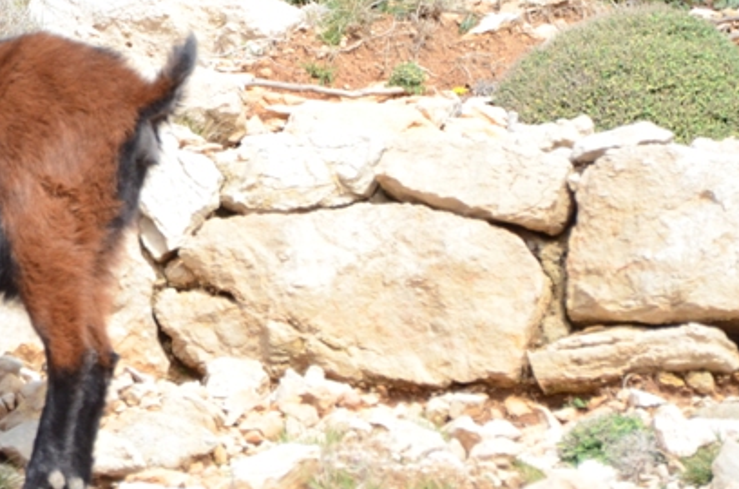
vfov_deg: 3.1
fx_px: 9163
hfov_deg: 4.6
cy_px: 190
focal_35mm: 447
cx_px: -223
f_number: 5.6
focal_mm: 105
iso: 800
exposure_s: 1/1000
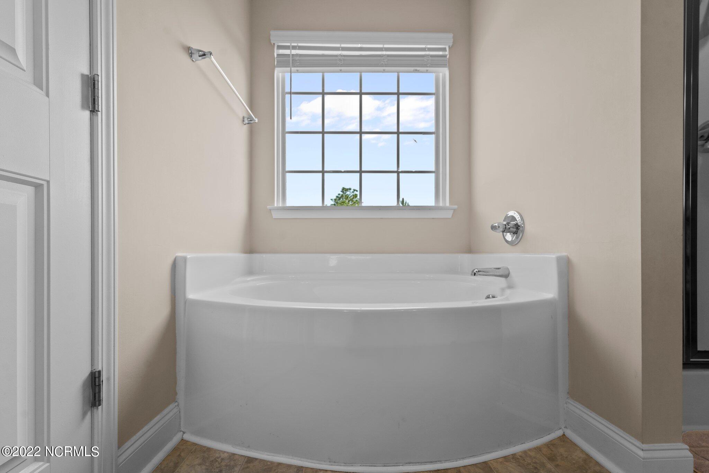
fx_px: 276
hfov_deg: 104.3
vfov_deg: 81.2
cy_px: 236
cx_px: 354
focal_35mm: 14
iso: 250
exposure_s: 1/25
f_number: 8
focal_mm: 14
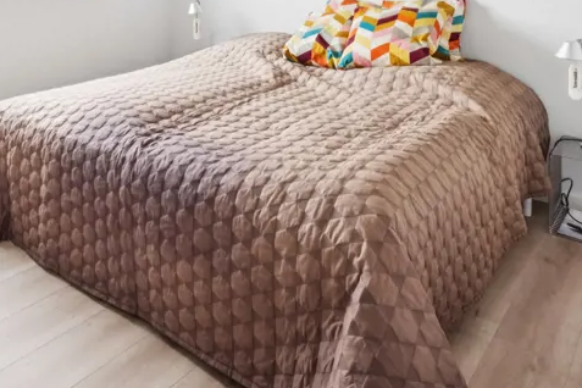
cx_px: 155
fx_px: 533
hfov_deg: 54.9
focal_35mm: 33
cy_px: -38
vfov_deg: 34.5
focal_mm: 10
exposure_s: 1/8
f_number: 8
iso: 800
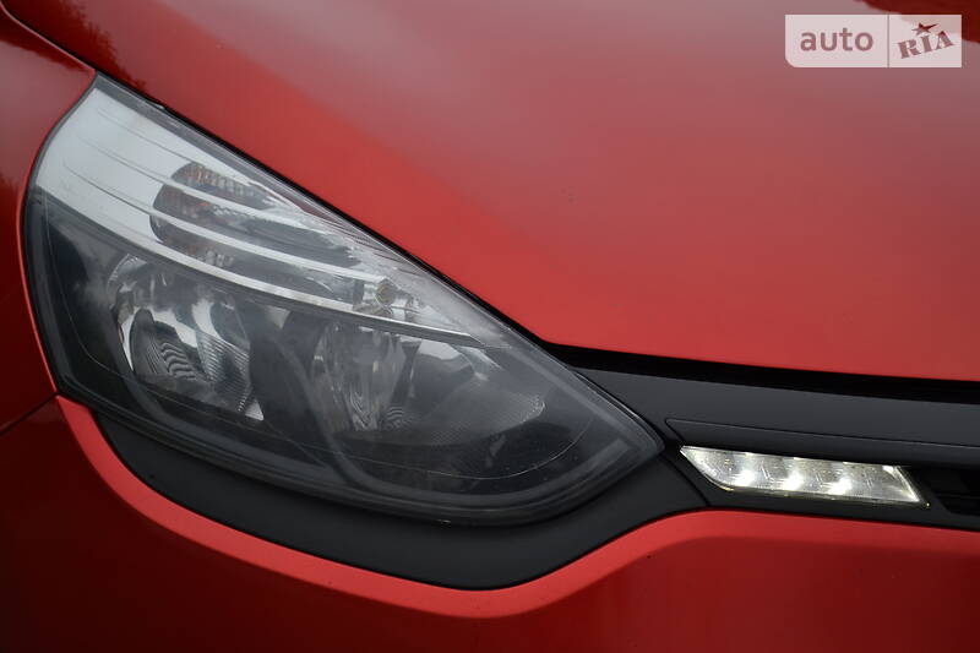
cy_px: 326
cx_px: 490
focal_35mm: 68
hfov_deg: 29.9
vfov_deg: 20.2
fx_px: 1837
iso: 200
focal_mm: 45
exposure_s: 1/200
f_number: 5.3
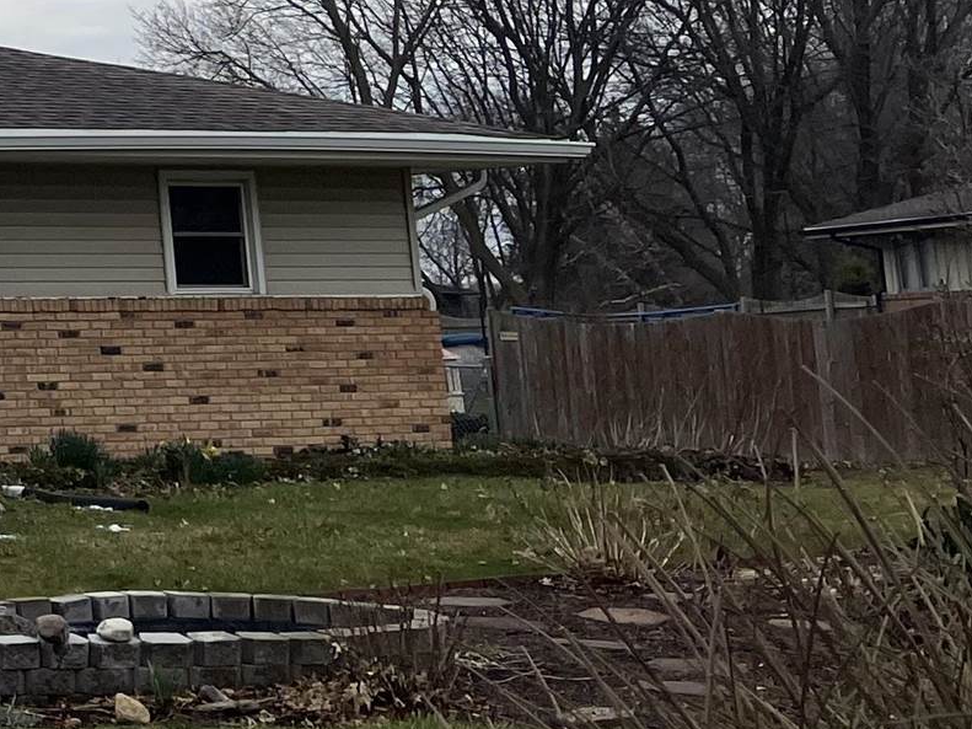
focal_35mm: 101
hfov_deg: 16.0
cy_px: -161
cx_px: -869
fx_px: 2836
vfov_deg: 14.2
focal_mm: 5.1
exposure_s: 1/3521
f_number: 1.6
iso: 50
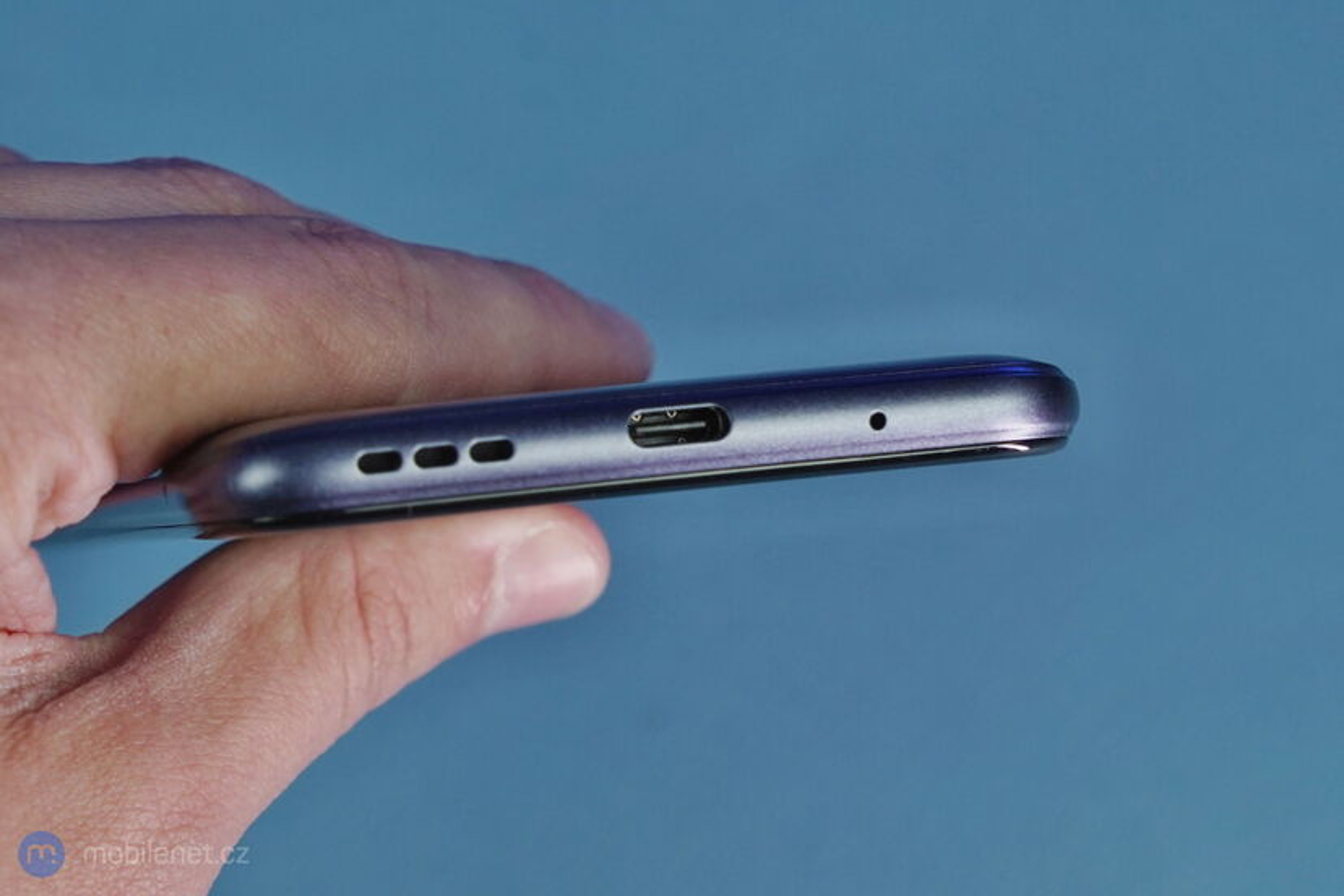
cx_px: 672
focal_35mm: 46
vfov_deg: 29.2
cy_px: 448
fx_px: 1717
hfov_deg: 42.7
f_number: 7.1
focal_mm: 46
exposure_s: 1/160
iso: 800
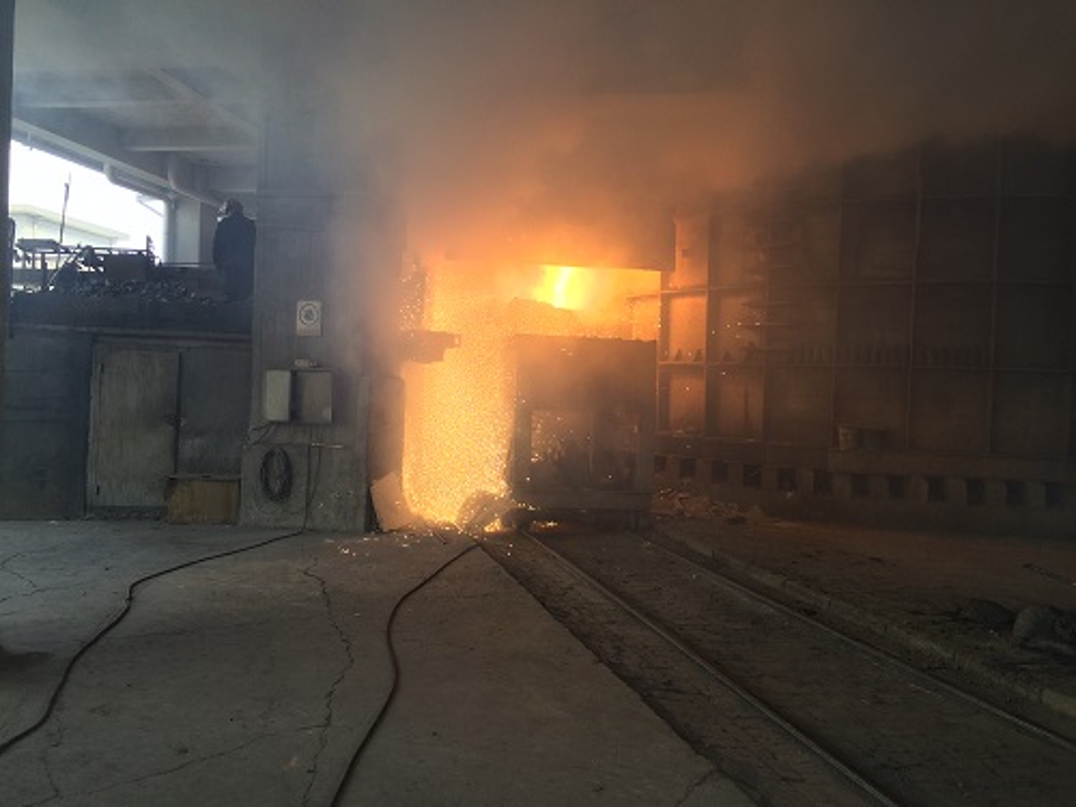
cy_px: 404
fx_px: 901
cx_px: 538
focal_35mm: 29
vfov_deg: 48.2
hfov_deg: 61.7
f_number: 2.2
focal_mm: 4.15
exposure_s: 1/213
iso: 32
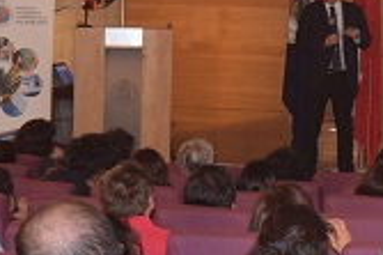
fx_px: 1626
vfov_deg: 8.9
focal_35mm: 153
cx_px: 361
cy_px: 52
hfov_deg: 13.3
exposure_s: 1/60
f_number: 4.8
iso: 3200
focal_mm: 40
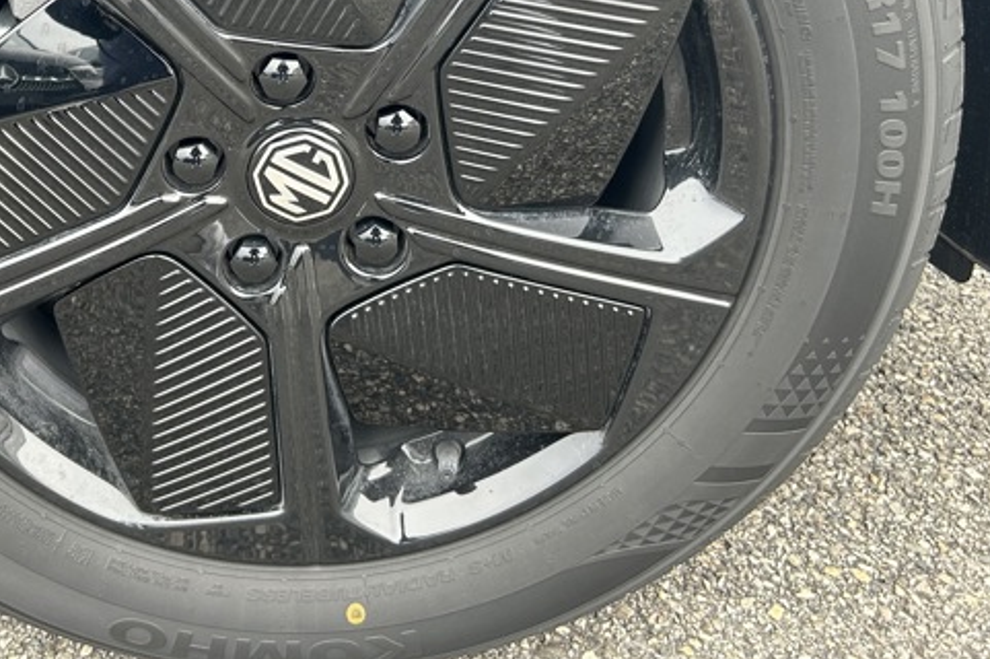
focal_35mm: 45
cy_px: 64
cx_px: 263
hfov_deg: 42.5
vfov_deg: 28.6
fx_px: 1237
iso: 80
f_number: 1.5
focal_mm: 5.7
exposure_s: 1/121
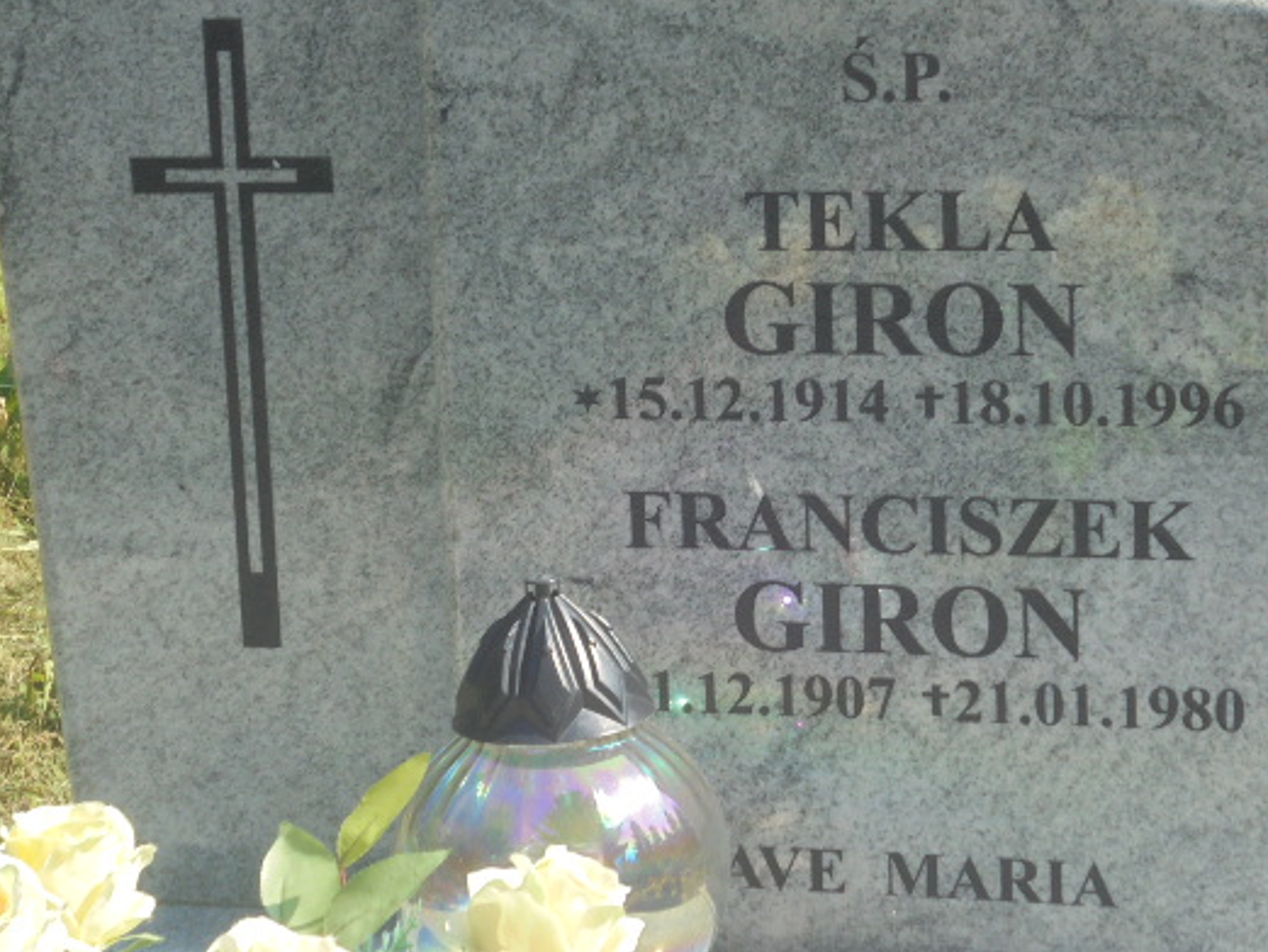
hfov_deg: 19.3
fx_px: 3737
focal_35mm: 102
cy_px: 446
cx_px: 686
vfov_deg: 14.5
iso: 100
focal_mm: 14.9
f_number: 6.7
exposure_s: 1/160
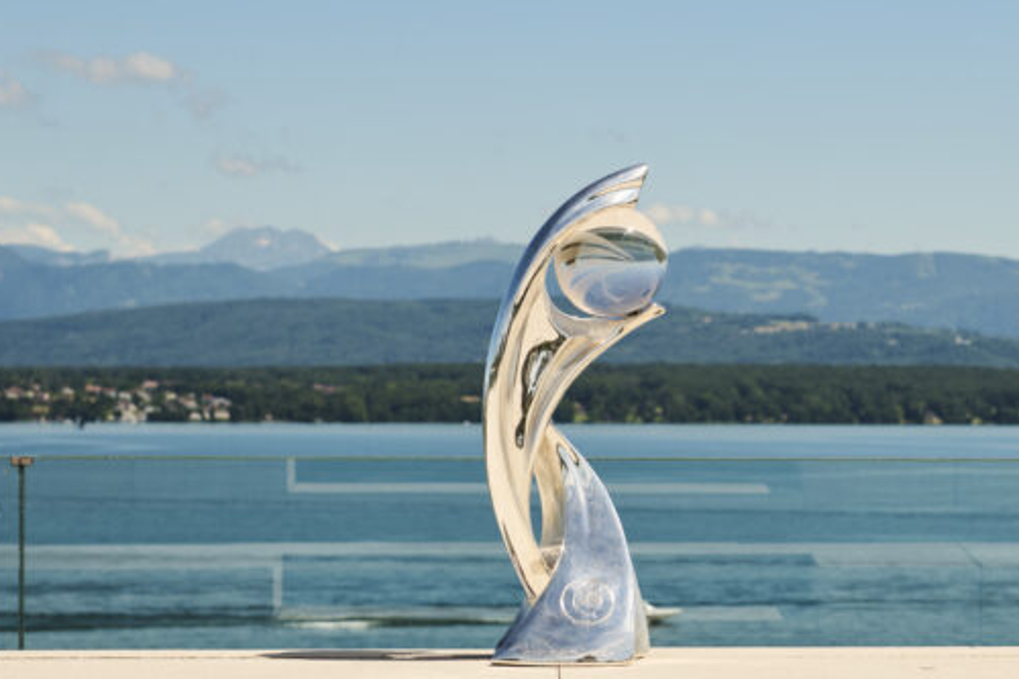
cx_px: 852
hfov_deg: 16.5
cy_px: 350
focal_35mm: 123
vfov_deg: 11.1
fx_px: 3480
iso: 100
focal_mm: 60
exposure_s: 1/320
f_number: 8
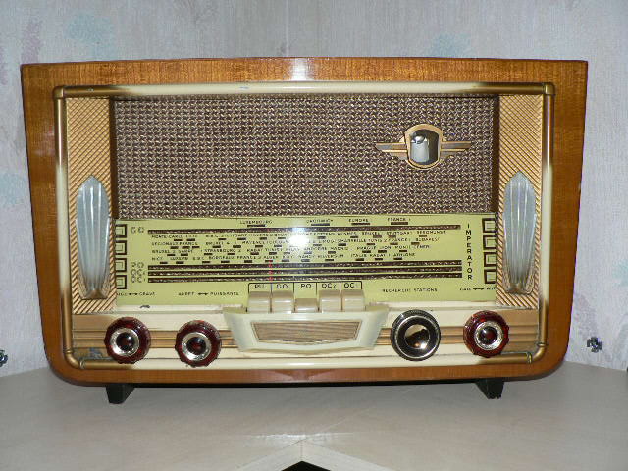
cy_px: 236
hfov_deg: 51.4
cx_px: 314
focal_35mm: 36
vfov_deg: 39.7
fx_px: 653
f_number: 2.8
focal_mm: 6
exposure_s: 1/60
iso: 100
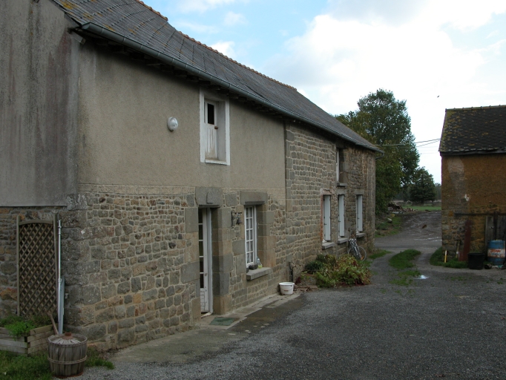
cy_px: 190
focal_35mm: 35
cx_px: 253
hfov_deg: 52.6
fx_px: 512
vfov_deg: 40.7
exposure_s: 1/210
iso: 100
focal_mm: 8.9
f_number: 5
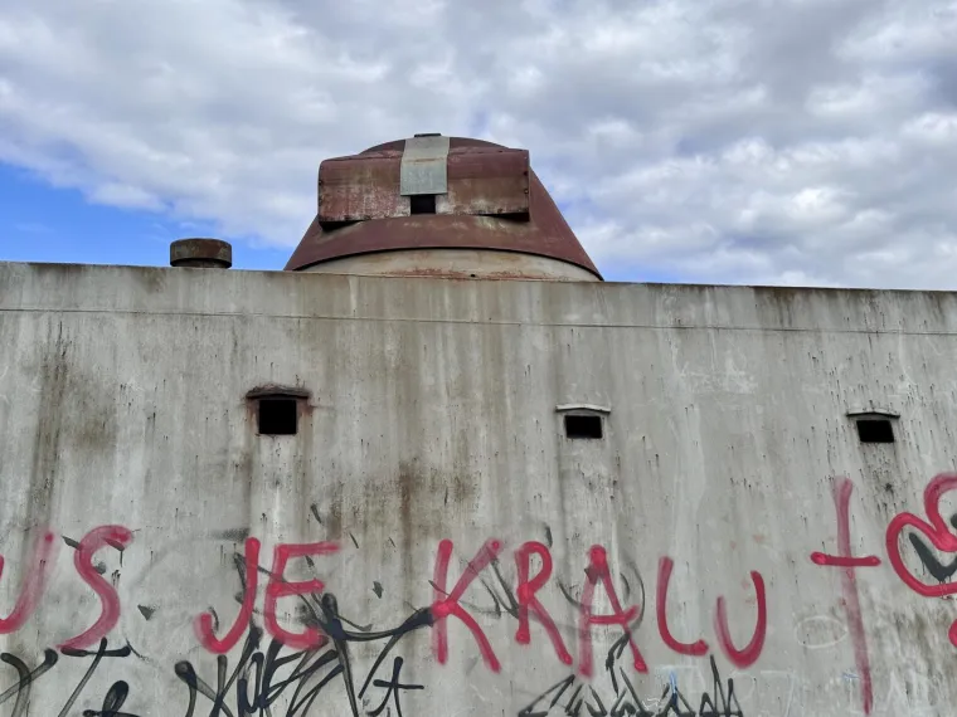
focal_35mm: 48
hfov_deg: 39.7
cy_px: 358
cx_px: 478
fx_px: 1327
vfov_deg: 30.3
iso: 64
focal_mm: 6.76
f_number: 1.78
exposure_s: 1/3817
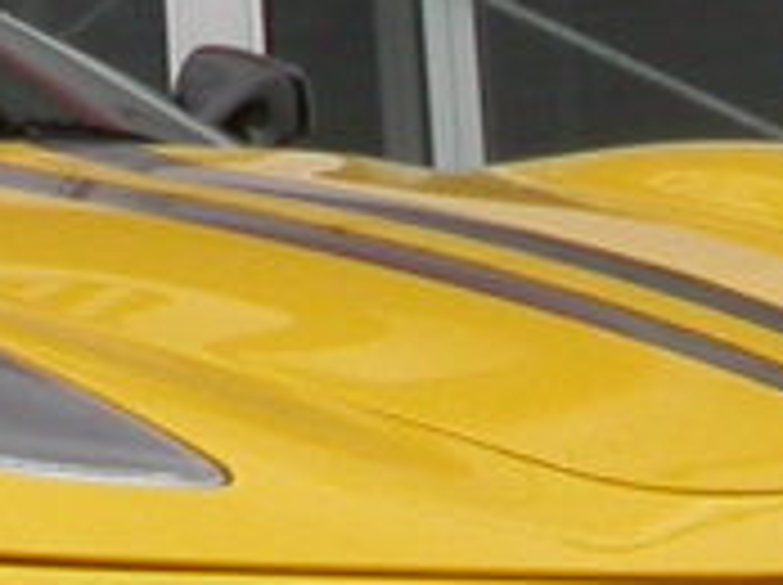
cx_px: -374
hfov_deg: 7.0
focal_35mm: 280
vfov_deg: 5.2
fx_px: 6325
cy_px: -666
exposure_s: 1/506
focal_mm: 7.85
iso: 100
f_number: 7.5
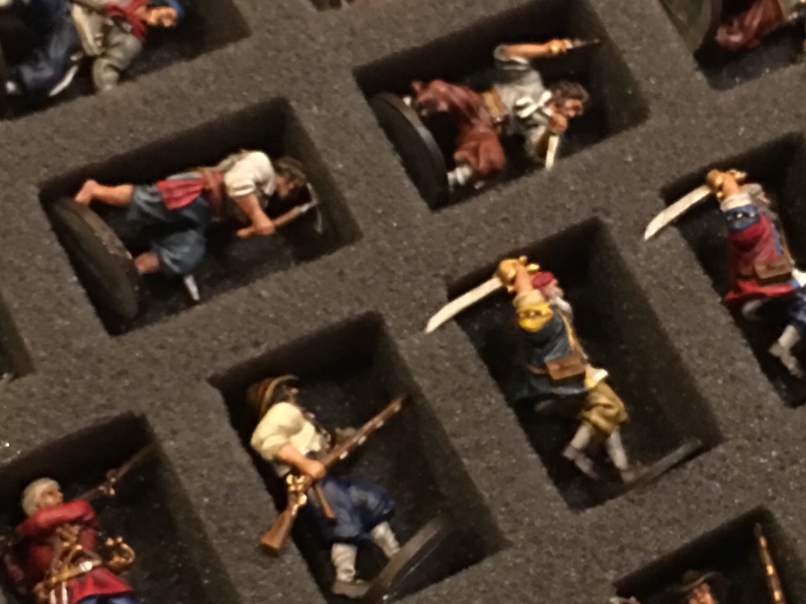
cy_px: 342
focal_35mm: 90
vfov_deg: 16.4
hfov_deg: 21.7
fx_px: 2095
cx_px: 521
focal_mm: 4.15
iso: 80
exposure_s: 1/4
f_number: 2.2
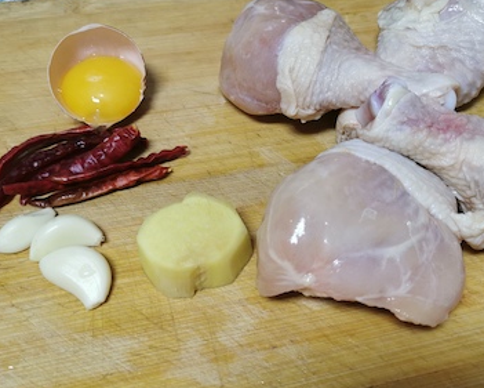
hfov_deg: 49.8
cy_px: 148
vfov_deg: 40.9
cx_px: 303
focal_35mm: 36
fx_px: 516
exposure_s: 1/50
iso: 160
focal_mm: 5.58
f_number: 1.8
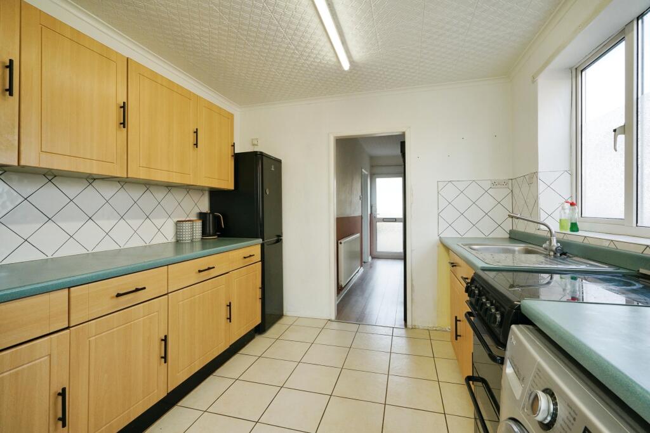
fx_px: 289
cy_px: 216
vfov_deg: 73.8
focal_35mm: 16
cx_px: 325
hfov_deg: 96.7
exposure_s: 1/100
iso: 1000
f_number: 11
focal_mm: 16
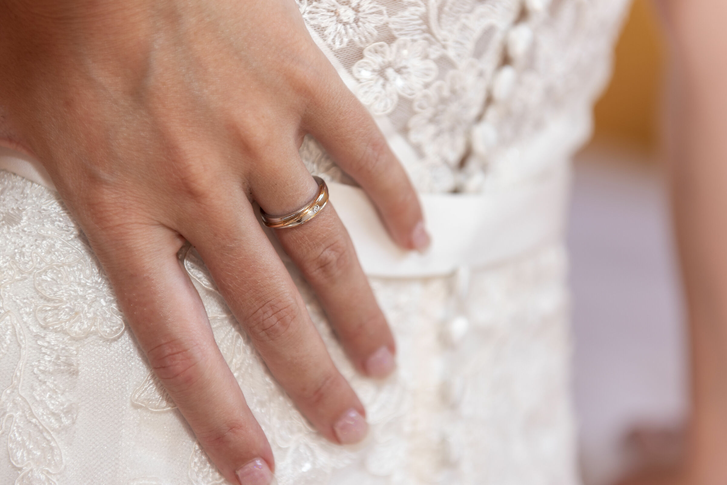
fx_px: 1414
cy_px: 242
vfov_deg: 19.5
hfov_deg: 28.8
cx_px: 364
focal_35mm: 70
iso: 100
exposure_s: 1/125
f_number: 4
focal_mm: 70
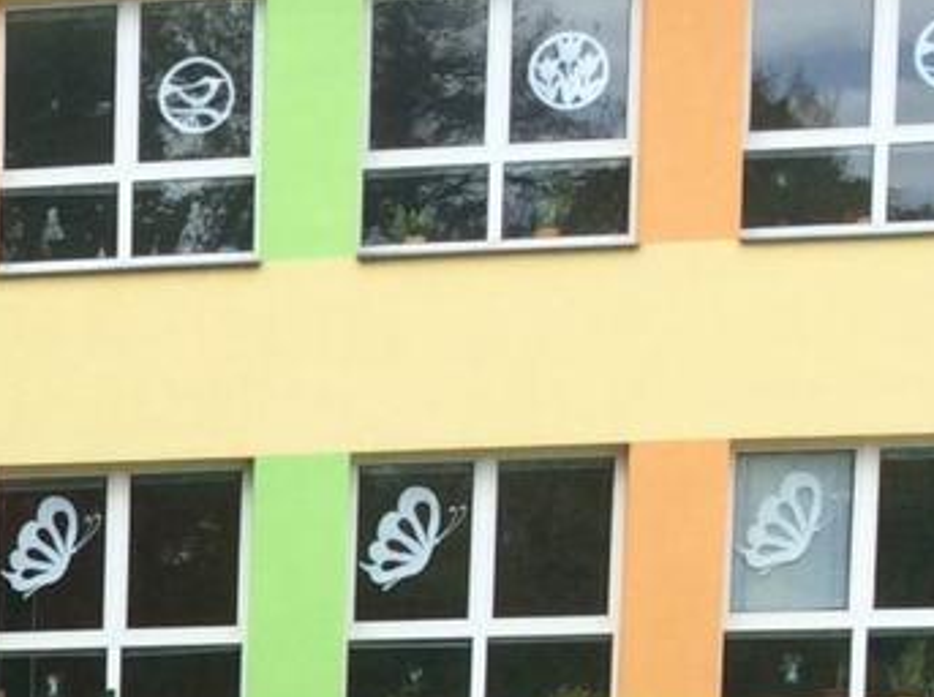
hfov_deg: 14.4
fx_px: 3367
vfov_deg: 11.1
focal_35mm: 125
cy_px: 1216
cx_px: -610
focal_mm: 3.3
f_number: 2.4
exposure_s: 1/583
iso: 32
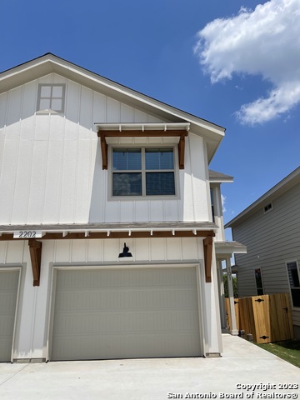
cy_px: 200
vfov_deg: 67.3
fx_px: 300
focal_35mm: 26
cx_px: 150
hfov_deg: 53.1
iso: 32
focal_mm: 5.1
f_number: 1.6
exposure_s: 1/6993
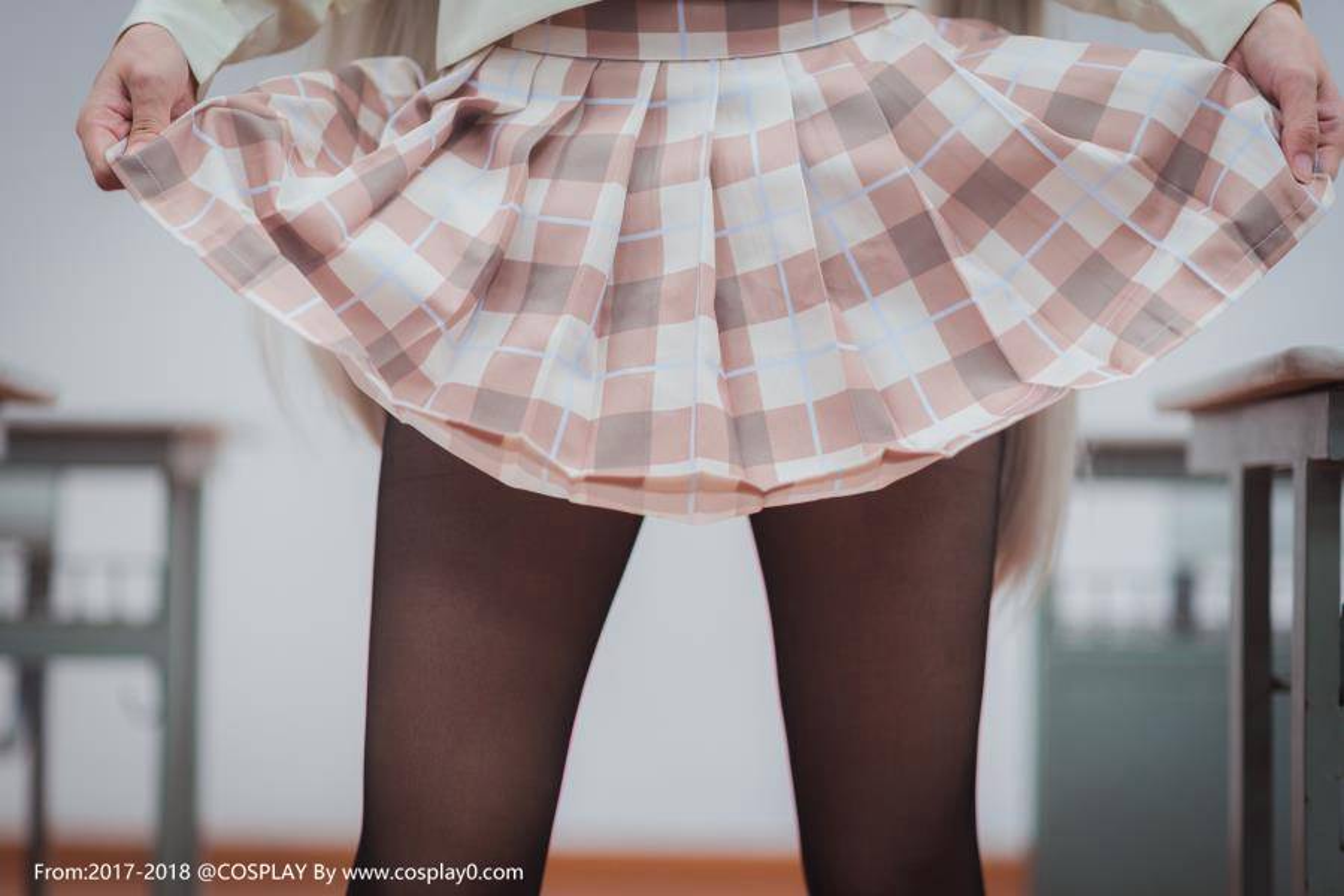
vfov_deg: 16.1
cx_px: 672
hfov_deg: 23.9
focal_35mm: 85
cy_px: 448
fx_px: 3173
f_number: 2.2
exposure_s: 1/125
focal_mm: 85
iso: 500
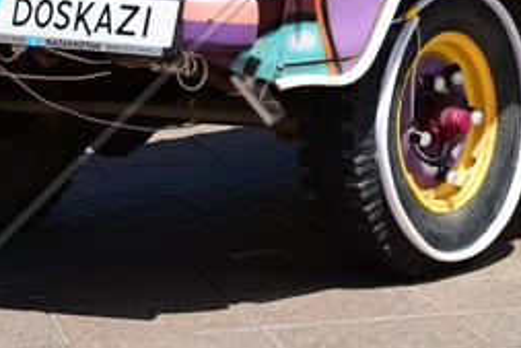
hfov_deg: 12.4
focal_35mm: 165
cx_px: 430
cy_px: -192
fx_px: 2389
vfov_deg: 8.1
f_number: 9
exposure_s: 1/200
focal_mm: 32
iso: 100
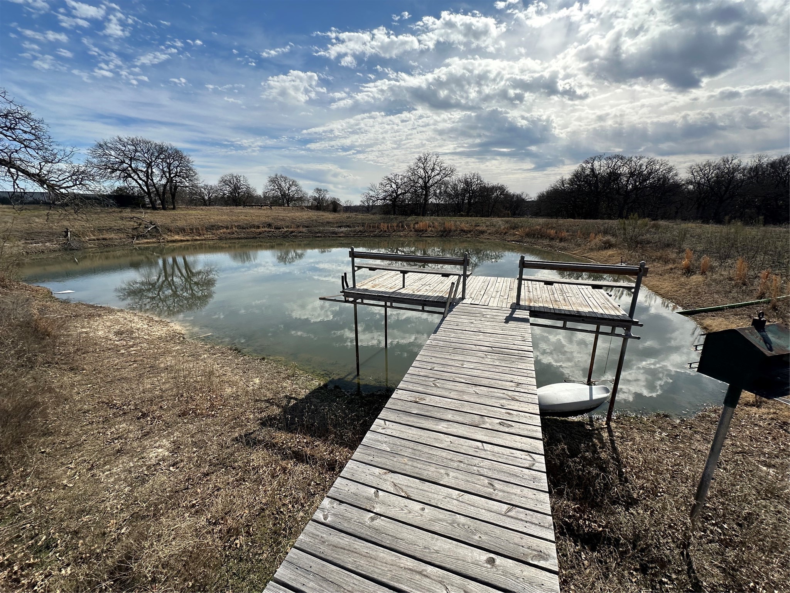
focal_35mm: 14
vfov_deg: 85.7
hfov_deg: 102.1
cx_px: 395
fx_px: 320
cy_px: 296
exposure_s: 1/3040
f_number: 2.2
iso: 40
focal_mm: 2.22
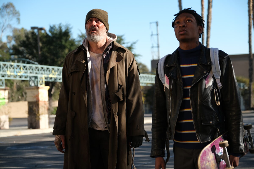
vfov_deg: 16.5
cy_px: 84
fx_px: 586
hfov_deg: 24.5
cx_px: 127
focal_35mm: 83
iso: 160
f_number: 2.8
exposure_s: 1/1000
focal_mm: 55
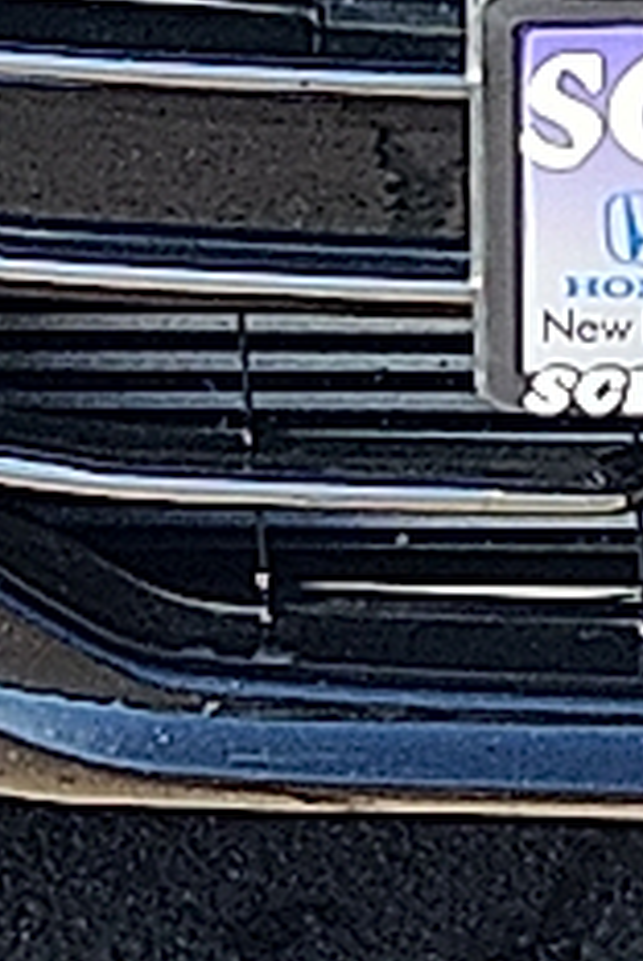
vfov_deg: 11.4
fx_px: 4380
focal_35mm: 164
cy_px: -932
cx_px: 828
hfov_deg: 8.3
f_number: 1.8
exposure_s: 1/526
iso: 50
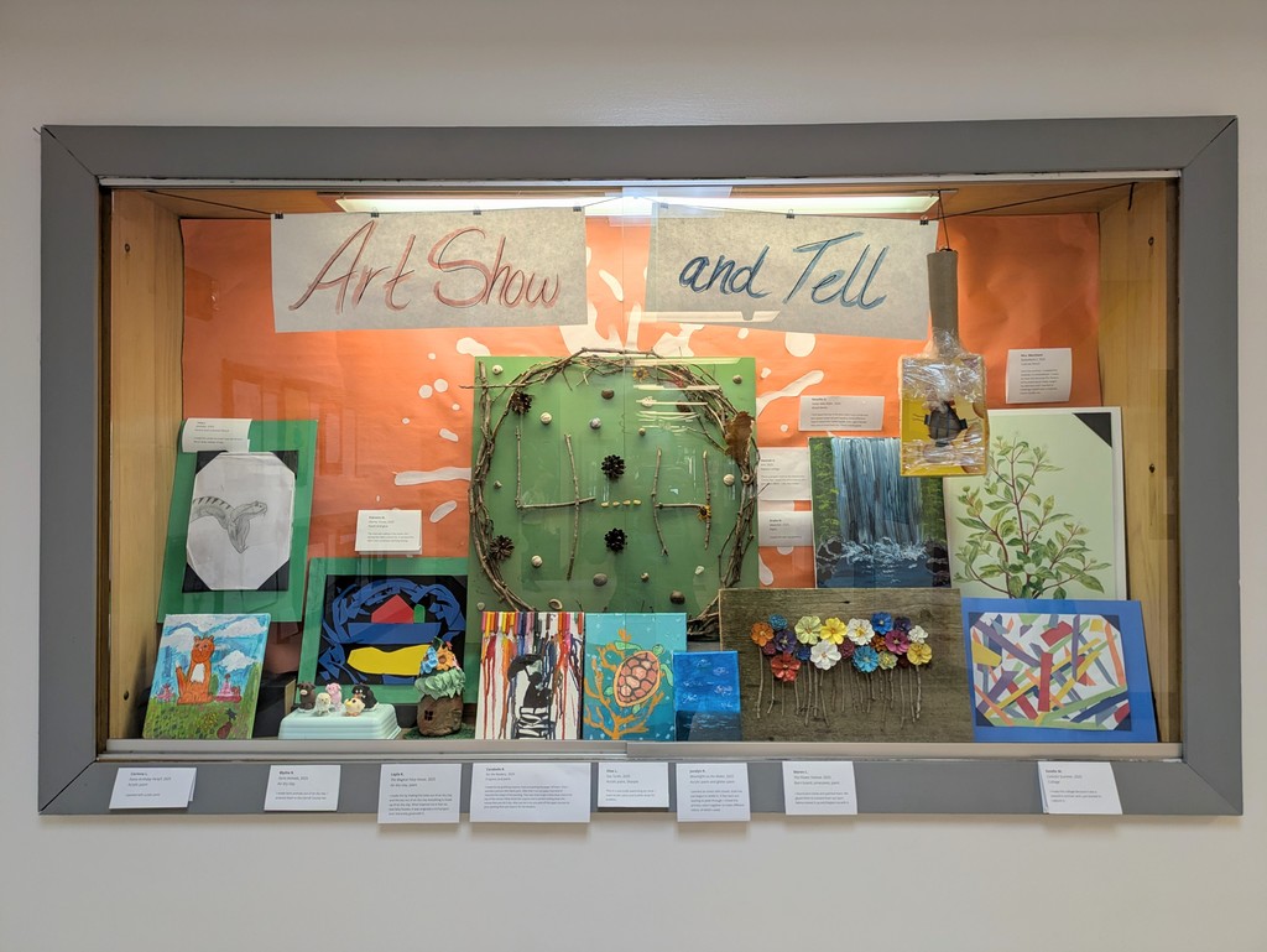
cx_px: 634
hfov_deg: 69.4
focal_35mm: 25
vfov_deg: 54.9
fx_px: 915
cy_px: 476
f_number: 1.89
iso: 86
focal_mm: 5.43
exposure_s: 1/120
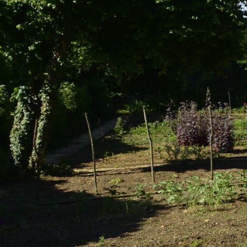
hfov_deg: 17.8
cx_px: 461
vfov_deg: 23.1
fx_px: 605
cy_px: 133
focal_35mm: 75
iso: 250
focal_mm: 19
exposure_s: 1/400
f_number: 10
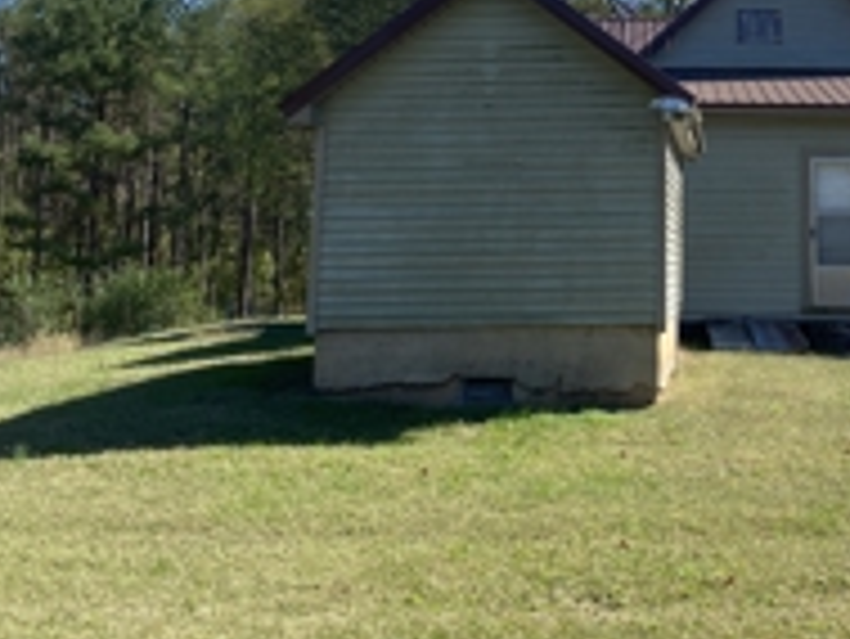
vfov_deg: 25.7
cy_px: 63
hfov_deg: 33.2
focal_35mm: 55
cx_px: 756
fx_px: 1351
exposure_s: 1/2315
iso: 32
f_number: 1.8
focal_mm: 4.25
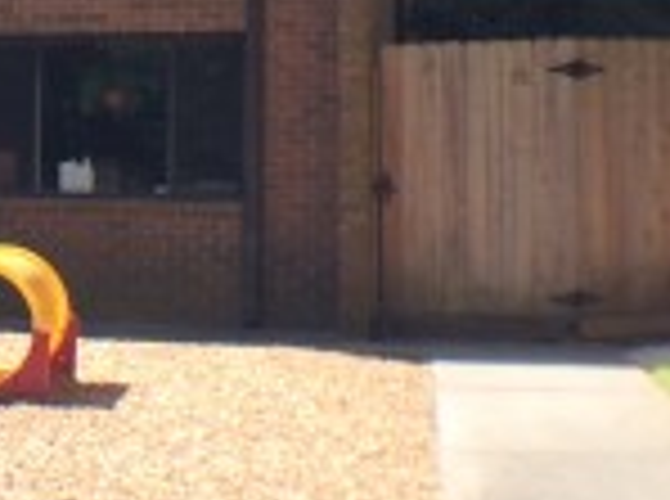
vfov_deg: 12.1
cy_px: 16
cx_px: -234
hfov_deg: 15.4
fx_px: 2336
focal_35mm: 121
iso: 32
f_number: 2.2
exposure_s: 1/604
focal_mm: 4.15
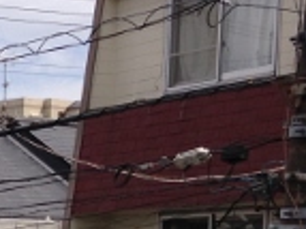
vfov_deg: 9.6
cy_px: 392
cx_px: -193
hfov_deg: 12.5
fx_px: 1307
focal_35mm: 148
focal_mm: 4.12
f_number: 2.4
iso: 50
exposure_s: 1/2088
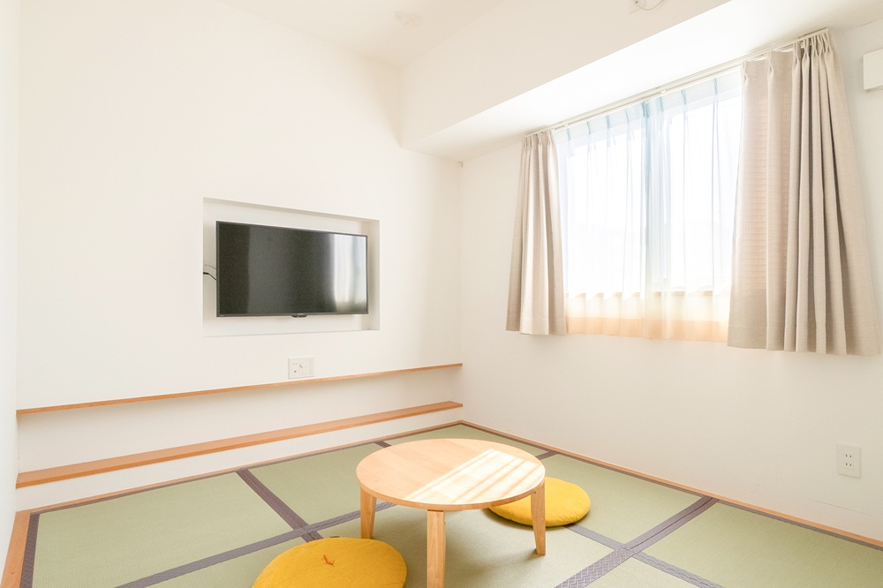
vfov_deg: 67.3
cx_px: 442
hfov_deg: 90.0
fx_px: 441
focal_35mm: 18
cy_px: 294
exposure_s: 1/30
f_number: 13
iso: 100
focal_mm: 12
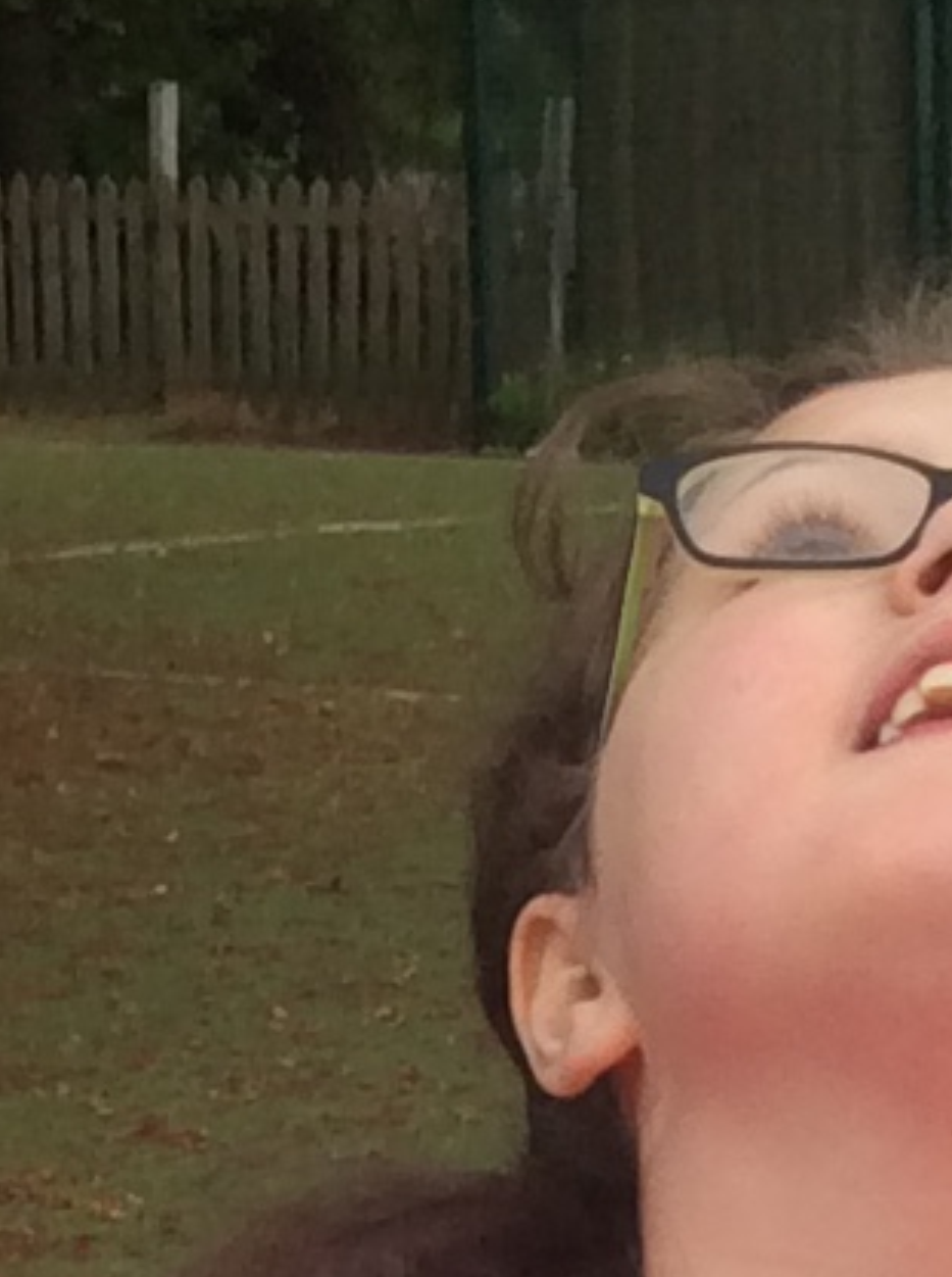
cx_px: 879
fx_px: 7323
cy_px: 2134
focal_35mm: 199
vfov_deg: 9.6
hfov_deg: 7.4
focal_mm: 3.3
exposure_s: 1/364
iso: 32
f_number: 2.4
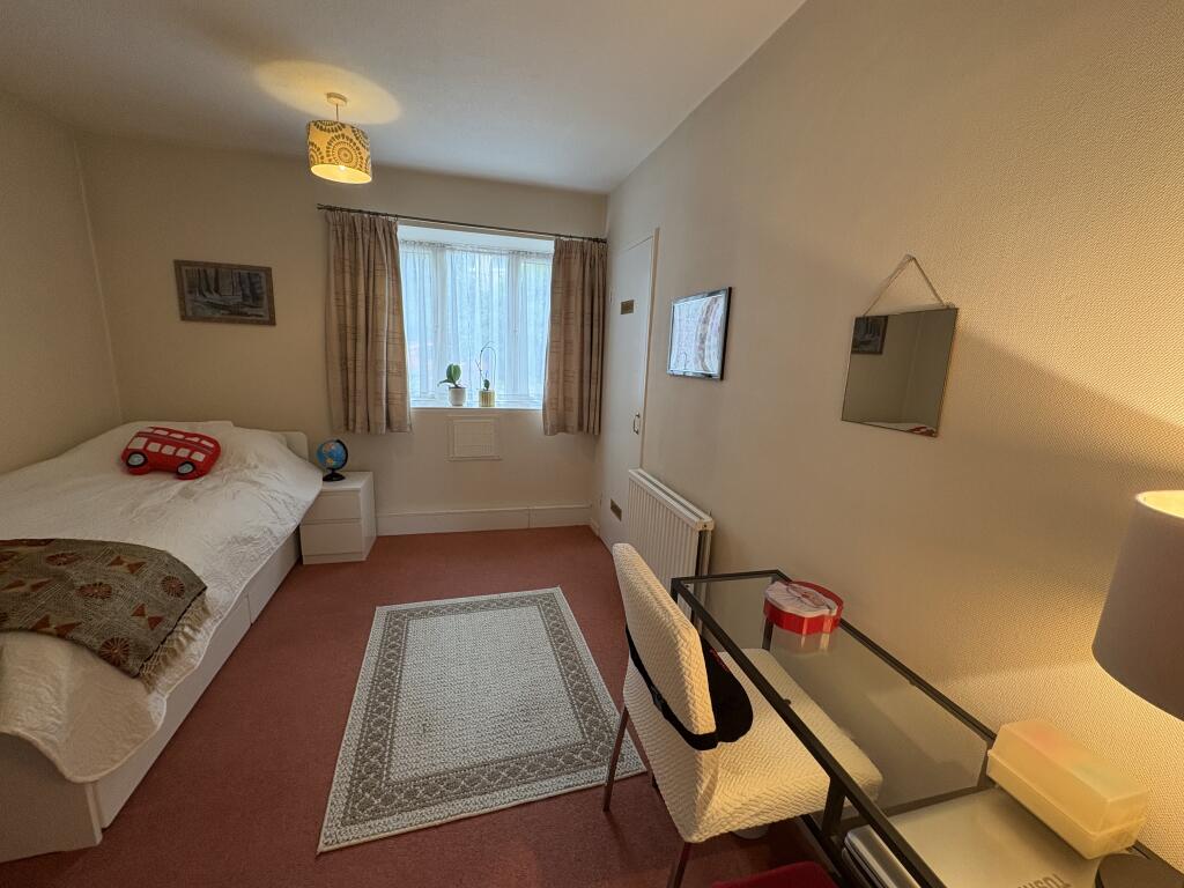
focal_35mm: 14
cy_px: 444
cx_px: 592
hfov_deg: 102.1
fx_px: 479
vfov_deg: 85.7
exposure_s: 1/100
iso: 250
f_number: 2.2
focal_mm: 2.22
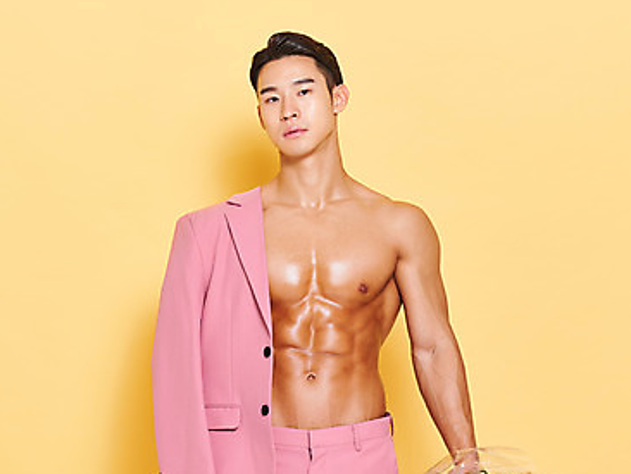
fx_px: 3502
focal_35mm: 192
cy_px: 305
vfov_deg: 7.7
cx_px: 125
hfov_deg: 10.3
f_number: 11
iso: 100
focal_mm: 122
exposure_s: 1/125
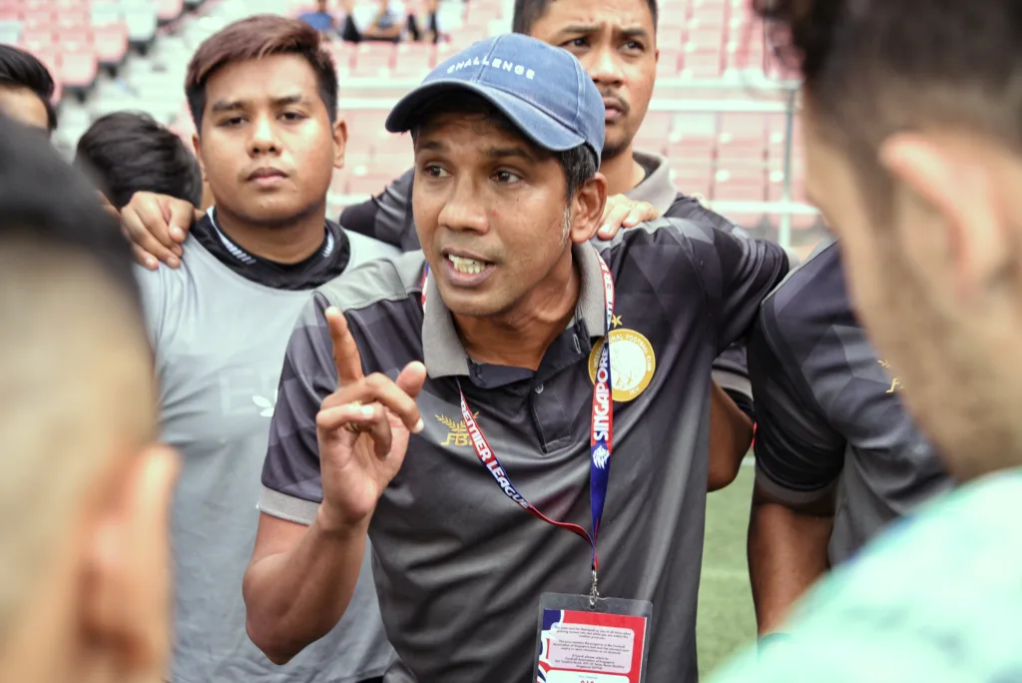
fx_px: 1477
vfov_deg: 26.0
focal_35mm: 52
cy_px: 342
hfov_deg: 38.2
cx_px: 511
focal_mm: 52
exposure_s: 1/160
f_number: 5
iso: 800
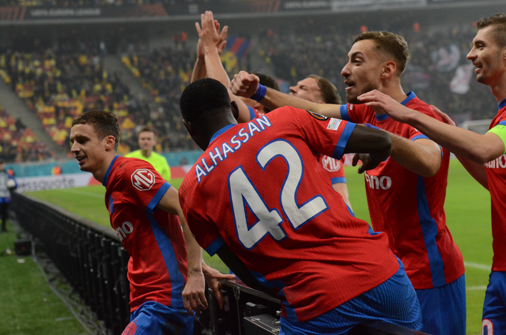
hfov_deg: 19.5
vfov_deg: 13.0
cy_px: 168
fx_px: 1473
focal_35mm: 105
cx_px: 253
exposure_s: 1/1000
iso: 3200
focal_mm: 70
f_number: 4.5
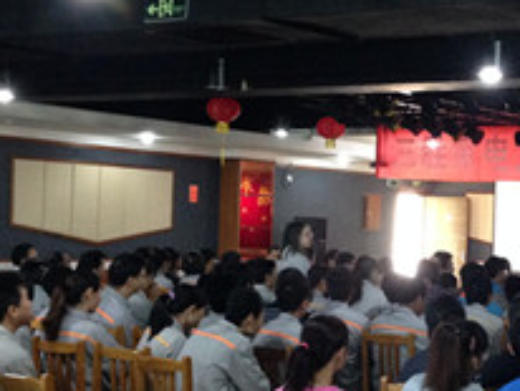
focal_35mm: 80
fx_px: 1203
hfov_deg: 23.9
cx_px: 444
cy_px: 248
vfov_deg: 18.4
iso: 320
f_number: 2.4
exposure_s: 1/20
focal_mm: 4.12
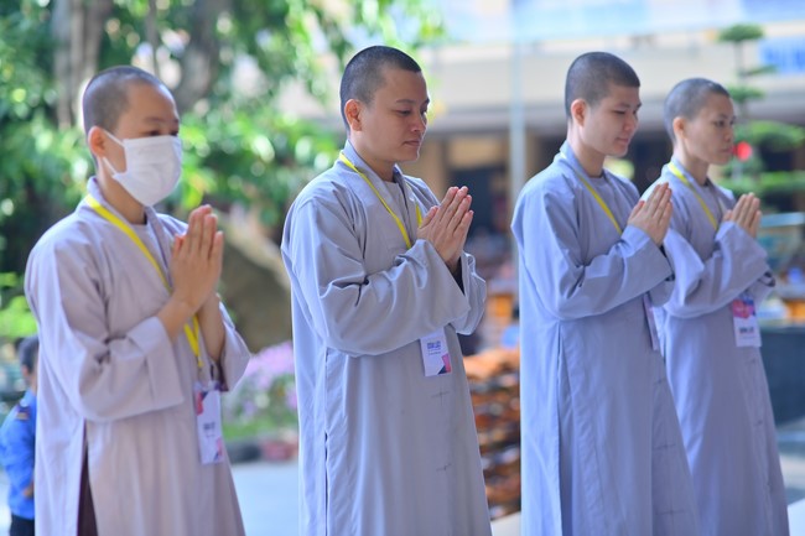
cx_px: 402
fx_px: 1900
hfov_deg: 23.9
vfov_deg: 16.1
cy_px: 268
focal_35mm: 85
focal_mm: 85
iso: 200
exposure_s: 1/320
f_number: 2.5
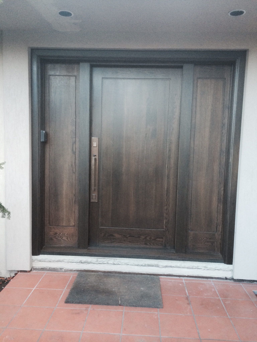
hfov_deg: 46.8
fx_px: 297
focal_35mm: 30
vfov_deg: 60.0
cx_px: 128
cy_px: 171
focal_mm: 4.12
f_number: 2.2
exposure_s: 1/30
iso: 100
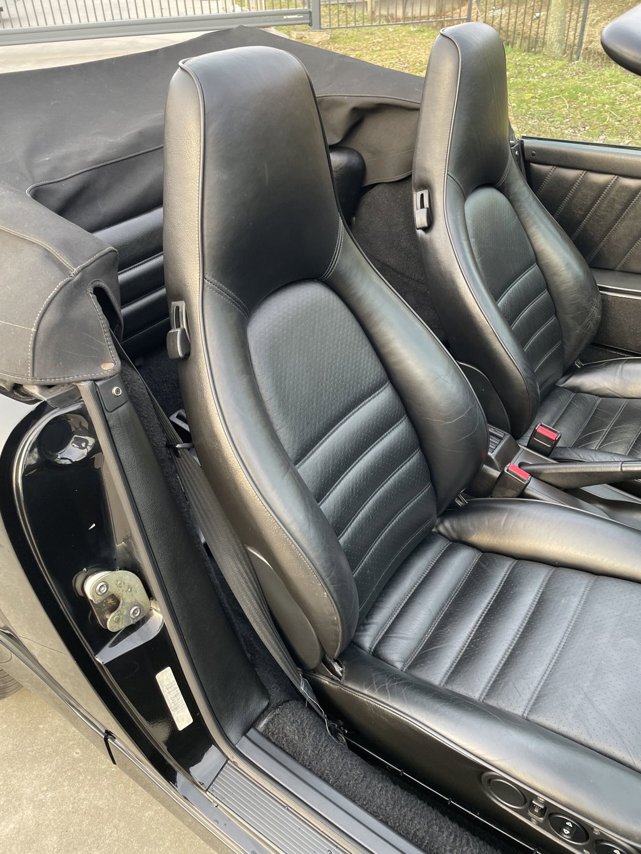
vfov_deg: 67.3
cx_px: 320
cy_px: 427
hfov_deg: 53.1
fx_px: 642
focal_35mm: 26
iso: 80
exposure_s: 1/121
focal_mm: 4.2
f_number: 1.6
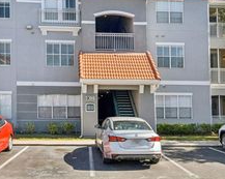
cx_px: 112
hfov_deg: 46.9
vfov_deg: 36.4
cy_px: 27
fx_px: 259
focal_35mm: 39
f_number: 8
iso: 400
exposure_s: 1/1250
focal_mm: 18
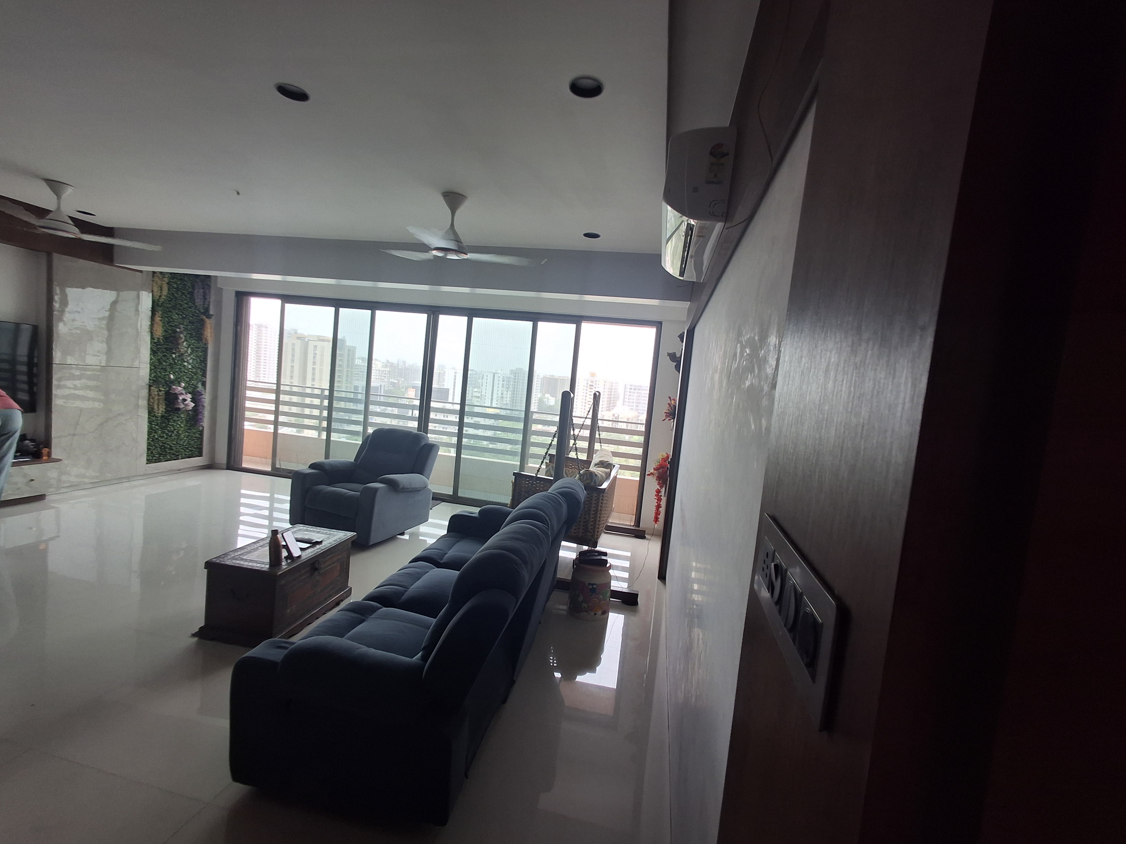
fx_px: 520
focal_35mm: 16
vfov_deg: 78.1
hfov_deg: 94.5
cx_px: 563
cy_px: 422
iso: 40
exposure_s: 1/50
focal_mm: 1.64
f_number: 2.2
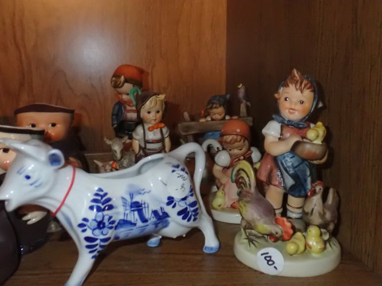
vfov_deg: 37.7
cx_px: 191
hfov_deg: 49.0
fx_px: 419
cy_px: 143
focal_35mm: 38
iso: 1600
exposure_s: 1/40
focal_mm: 6.83
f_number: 8
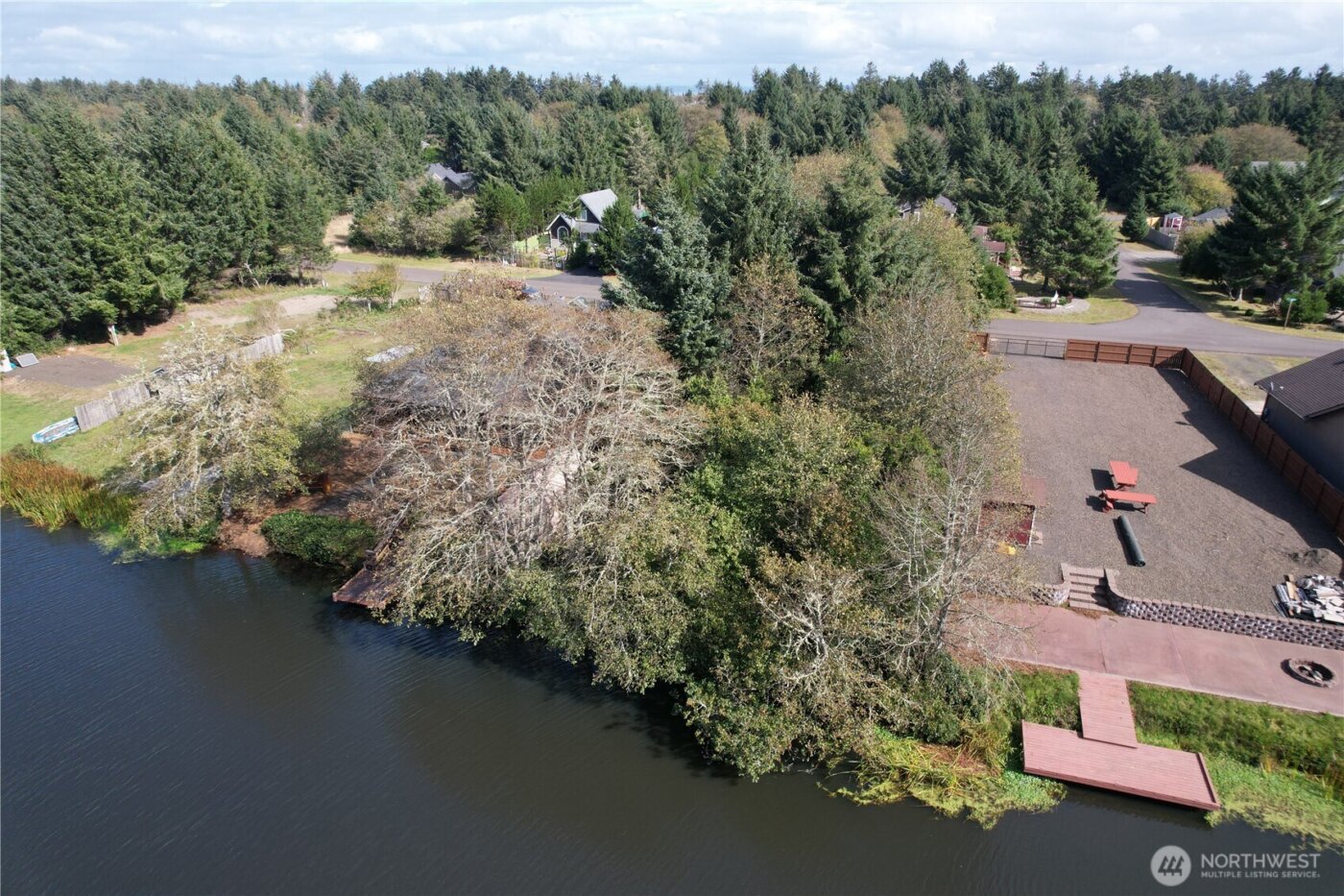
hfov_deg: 78.6
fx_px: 821
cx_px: 672
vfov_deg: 57.2
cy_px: 448
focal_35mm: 22
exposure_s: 1/1000
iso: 120
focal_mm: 8.38
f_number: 2.8
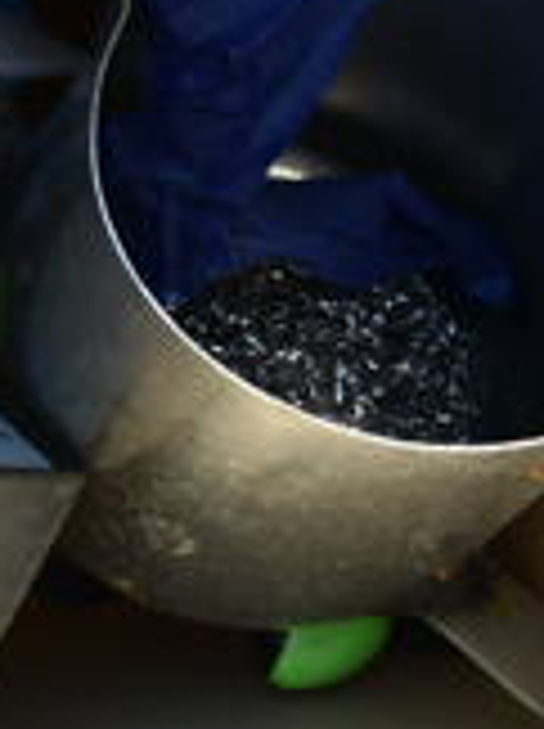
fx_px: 2059
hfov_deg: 11.9
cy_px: 58
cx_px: -809
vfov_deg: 19.6
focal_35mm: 98
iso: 100
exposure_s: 1/200
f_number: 7.1
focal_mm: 18
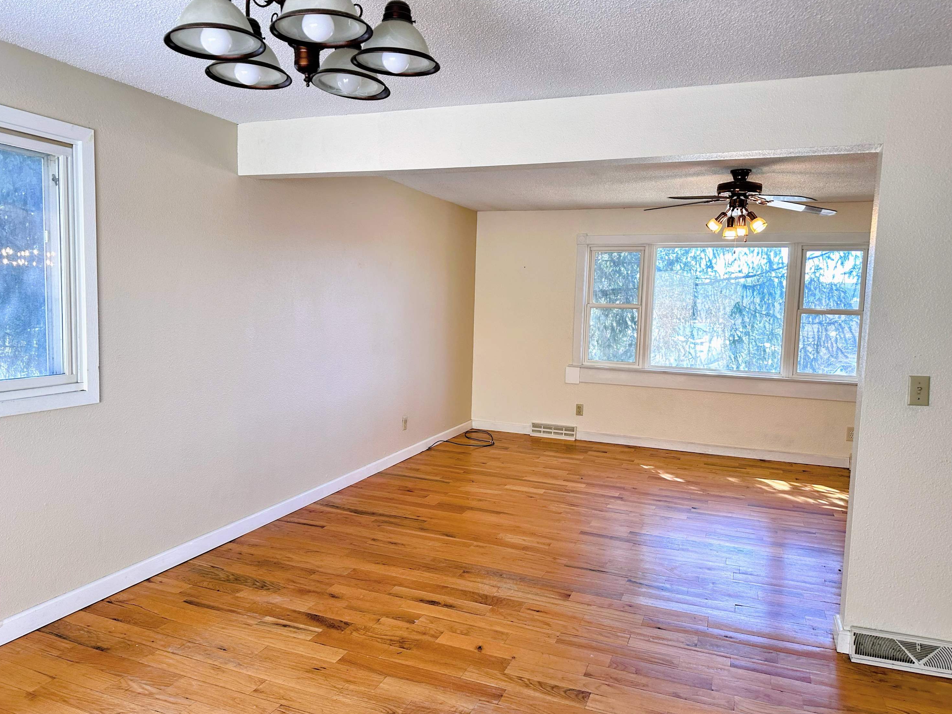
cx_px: 460
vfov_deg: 54.9
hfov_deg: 69.4
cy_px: 364
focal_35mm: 25
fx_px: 688
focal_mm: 6.86
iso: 100
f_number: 1.78
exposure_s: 1/161
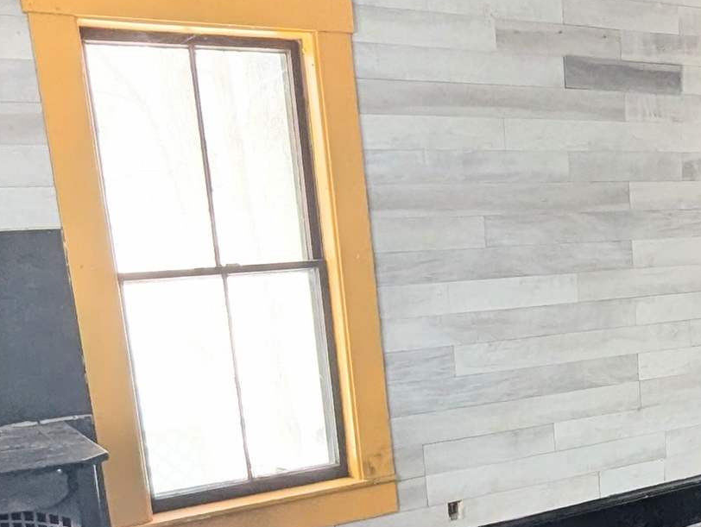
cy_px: 416
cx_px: 693
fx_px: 993
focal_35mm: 49
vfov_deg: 29.1
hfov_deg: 35.4
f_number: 2.2
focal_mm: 1.95
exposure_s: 1/206
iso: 102
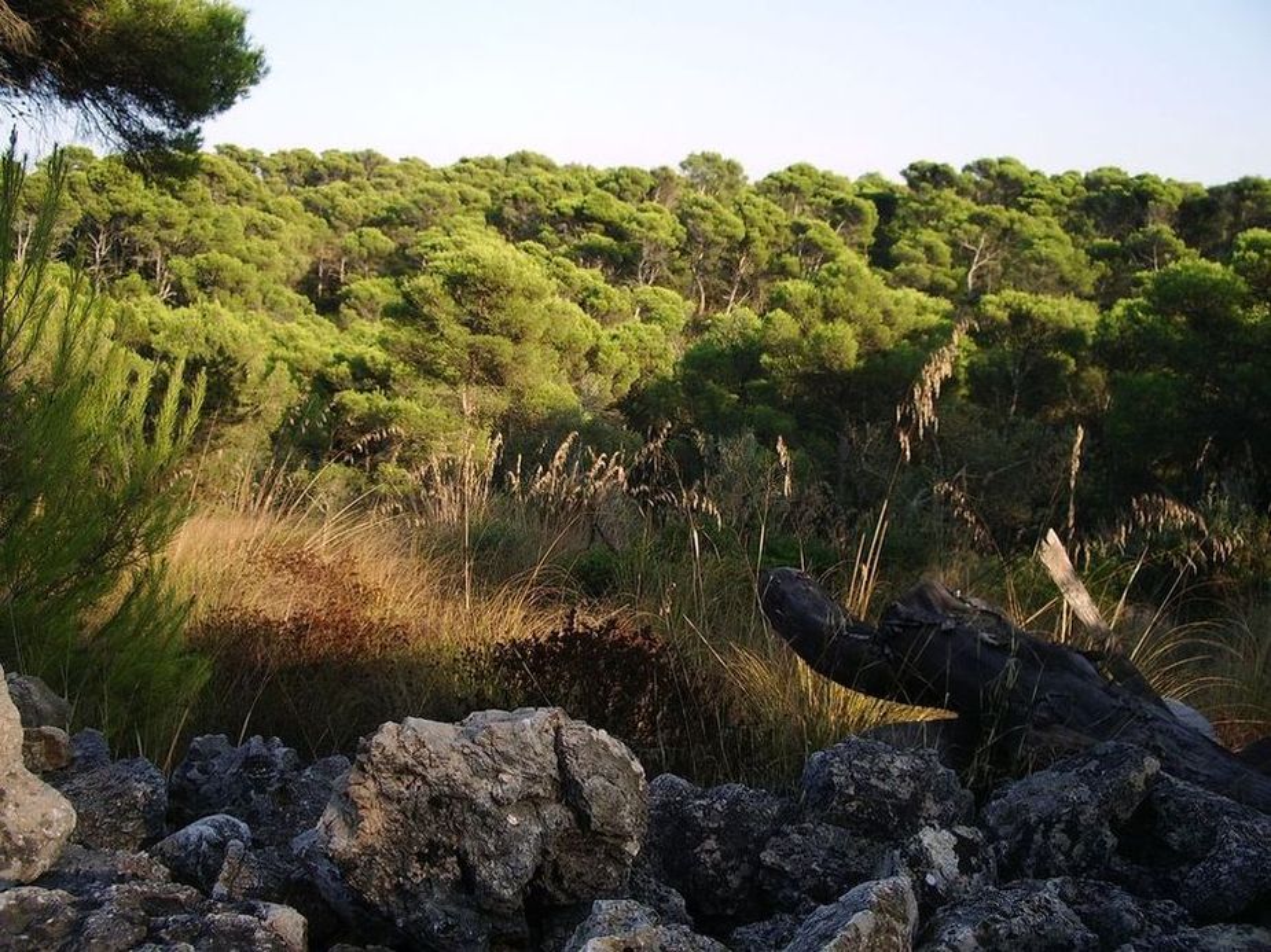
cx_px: 636
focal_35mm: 35
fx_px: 1285
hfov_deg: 52.6
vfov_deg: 40.7
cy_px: 476
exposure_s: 1/160
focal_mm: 5.8
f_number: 4.3
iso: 50
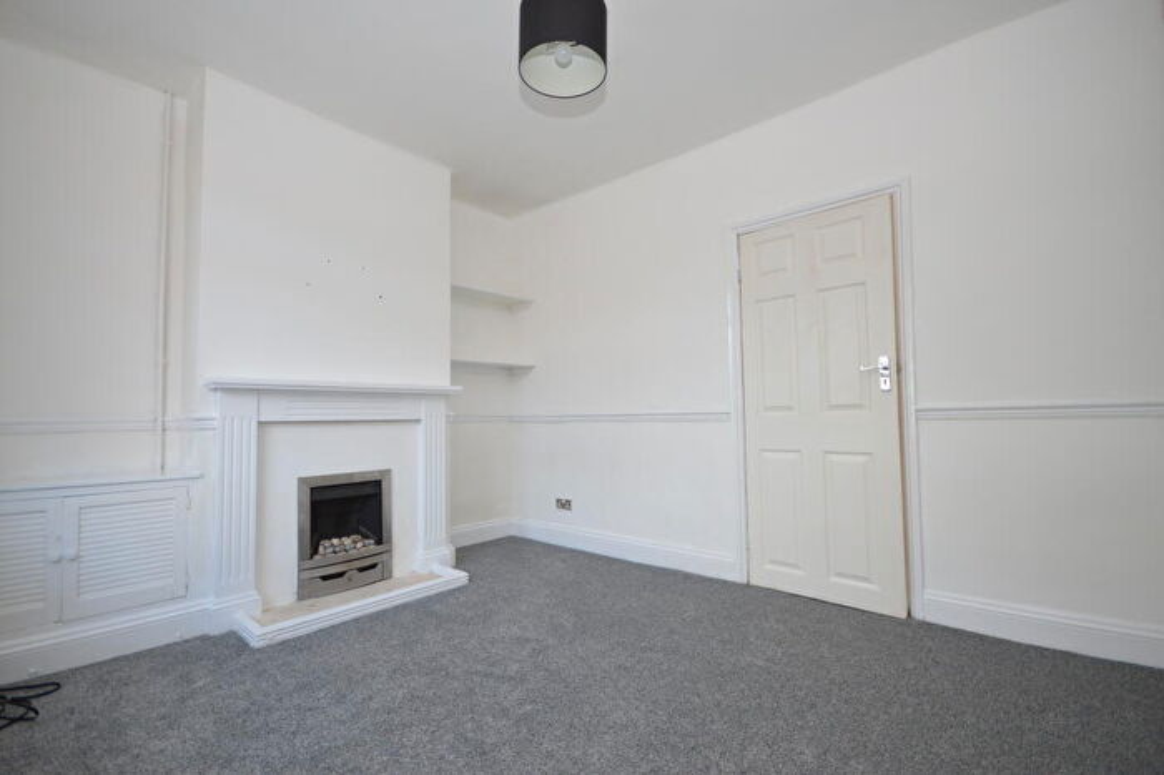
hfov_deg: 100.4
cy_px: 388
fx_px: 485
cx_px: 582
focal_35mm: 15
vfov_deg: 77.3
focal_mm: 10
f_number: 4
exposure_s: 1/60
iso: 400
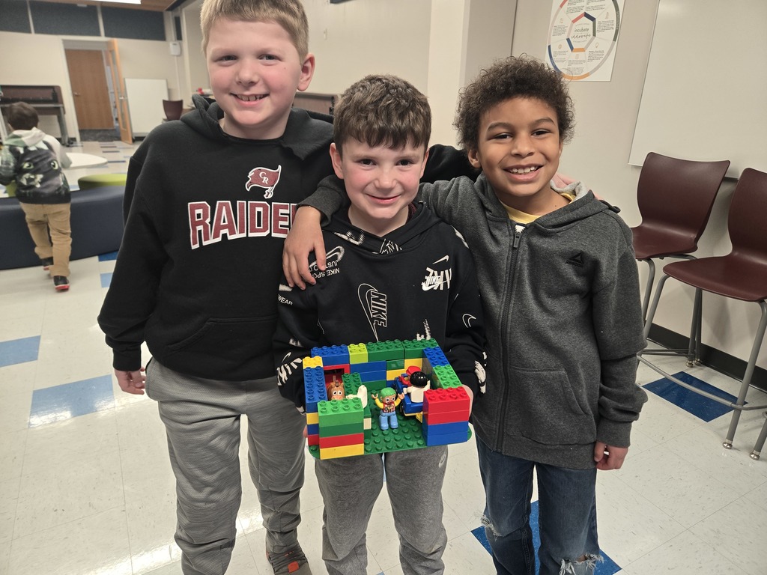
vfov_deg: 58.9
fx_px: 510
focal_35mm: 23
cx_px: 384
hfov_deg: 73.9
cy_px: 288
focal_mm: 5.4
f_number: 1.8
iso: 200
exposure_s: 1/120
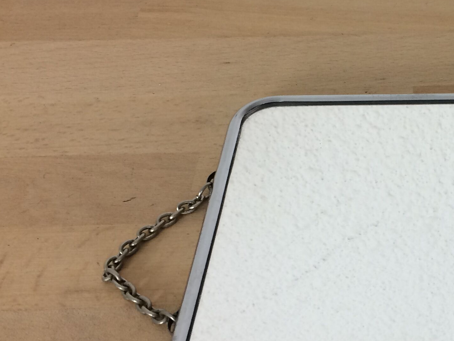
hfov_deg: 27.6
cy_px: 226
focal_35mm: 66
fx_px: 866
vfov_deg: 22.2
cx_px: 459
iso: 40
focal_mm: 4.15
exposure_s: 1/33
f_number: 2.2
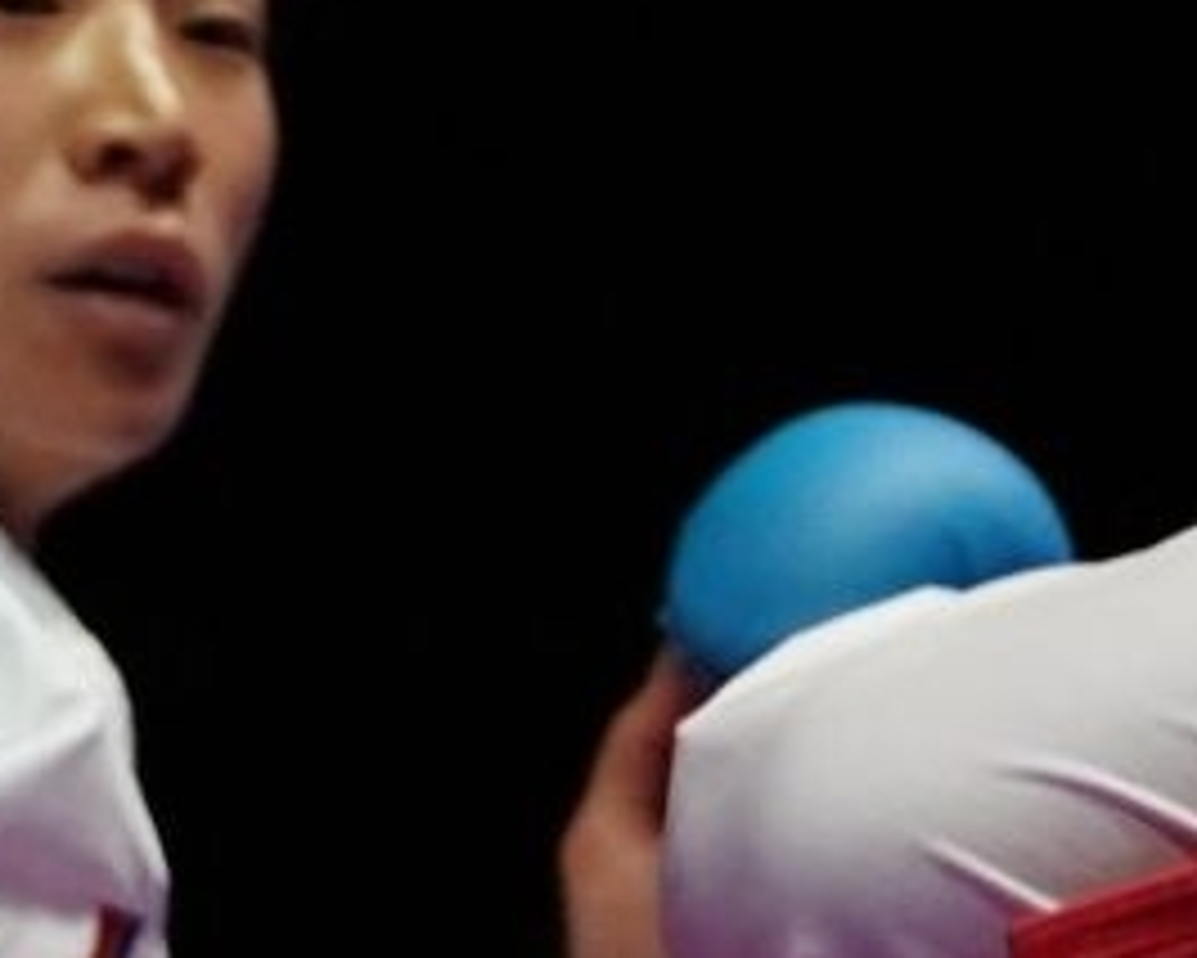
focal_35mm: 1313
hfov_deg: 1.5
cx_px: 886
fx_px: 46532
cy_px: 328
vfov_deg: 1.2
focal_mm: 138
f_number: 2.8
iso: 3200
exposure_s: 1/1000
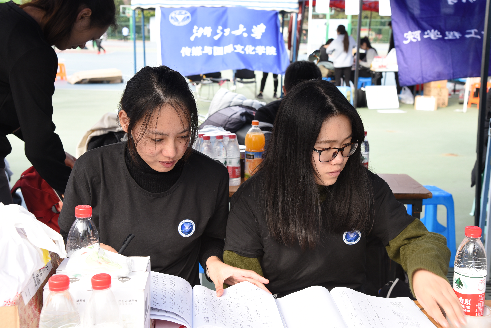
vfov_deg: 28.1
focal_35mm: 48
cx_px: 246
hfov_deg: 41.1
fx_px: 655
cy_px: 164
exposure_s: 1/50
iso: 180
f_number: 8
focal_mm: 48
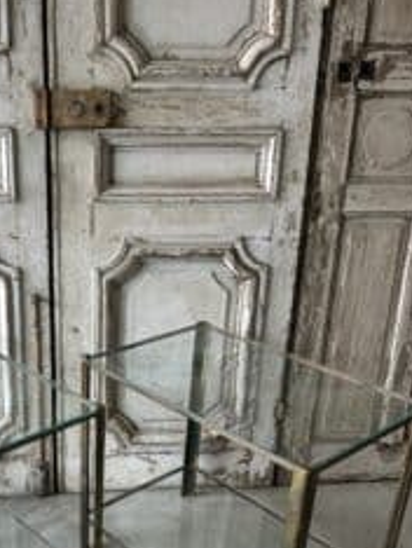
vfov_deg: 44.8
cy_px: 379
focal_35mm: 41
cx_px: 101
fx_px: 649
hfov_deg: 34.4
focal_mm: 6.86
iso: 64
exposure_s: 1/118
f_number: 1.78
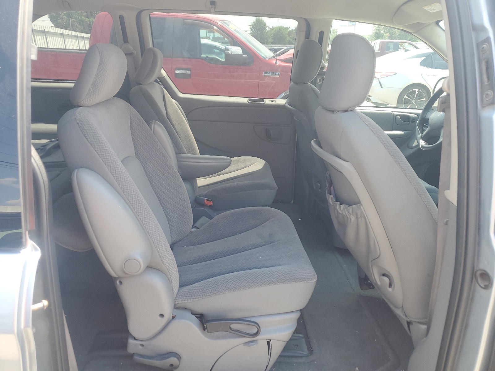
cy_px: 186
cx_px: 248
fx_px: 372
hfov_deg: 67.3
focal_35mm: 26
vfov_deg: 53.1
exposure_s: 1/263
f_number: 1.5
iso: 50
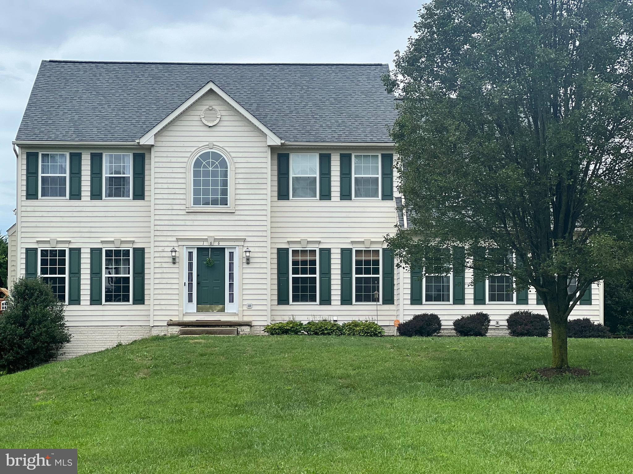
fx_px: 1408
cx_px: 316
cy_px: 237
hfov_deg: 25.3
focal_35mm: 77
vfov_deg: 19.1
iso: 32
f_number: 2.8
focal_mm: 9
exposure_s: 1/471
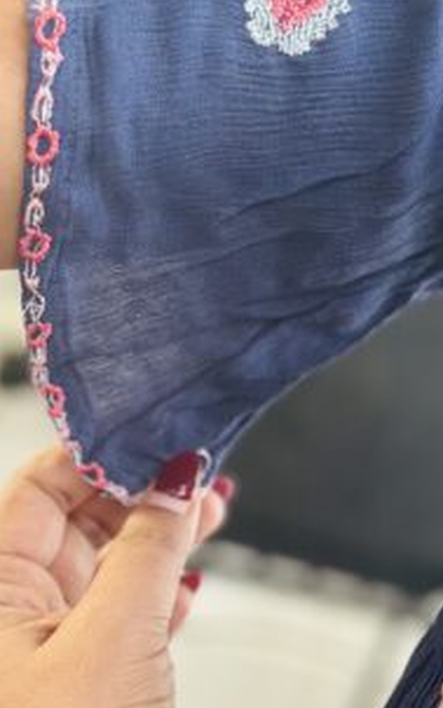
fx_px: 1930
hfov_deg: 13.1
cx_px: 257
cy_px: 376
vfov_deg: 20.8
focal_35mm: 100
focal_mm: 6.86
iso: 500
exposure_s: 1/40
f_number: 1.78
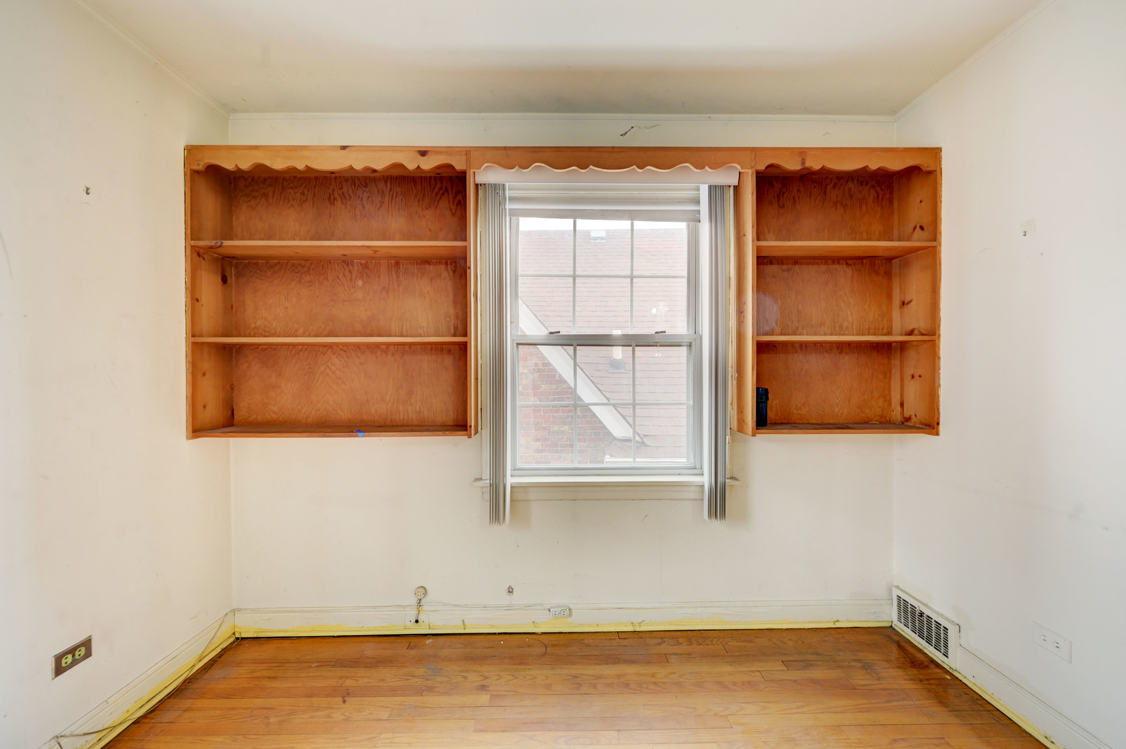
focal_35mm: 14
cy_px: 374
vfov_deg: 81.1
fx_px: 438
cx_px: 563
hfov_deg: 104.3
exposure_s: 1/13
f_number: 8
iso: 400
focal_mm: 14
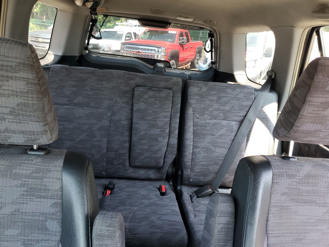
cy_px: 124
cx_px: 164
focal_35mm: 26
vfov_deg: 53.1
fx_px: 247
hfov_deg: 67.3
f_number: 1.5
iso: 87
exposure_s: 1/120
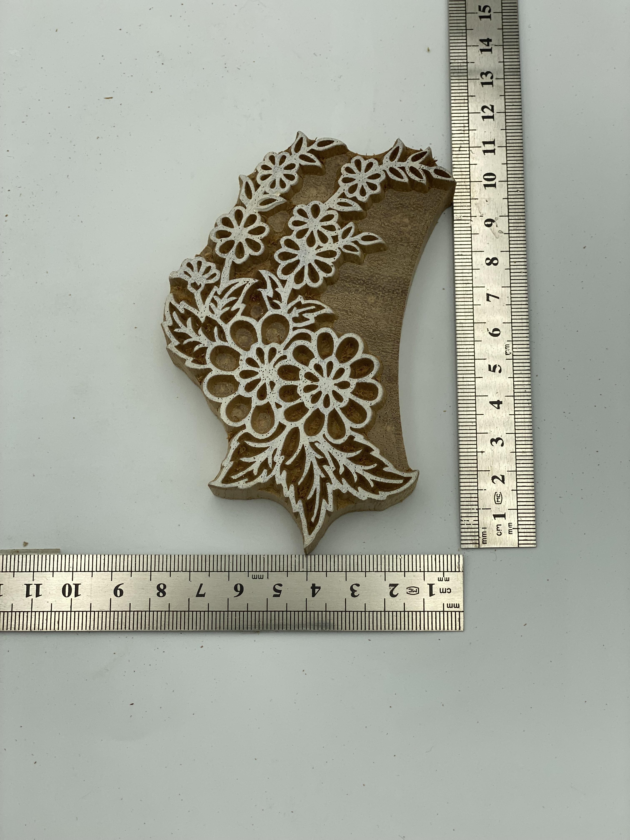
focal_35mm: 52
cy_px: 420
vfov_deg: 36.8
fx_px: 1262
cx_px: 315
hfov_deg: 28.0
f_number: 2
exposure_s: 1/749
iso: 20
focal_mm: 6
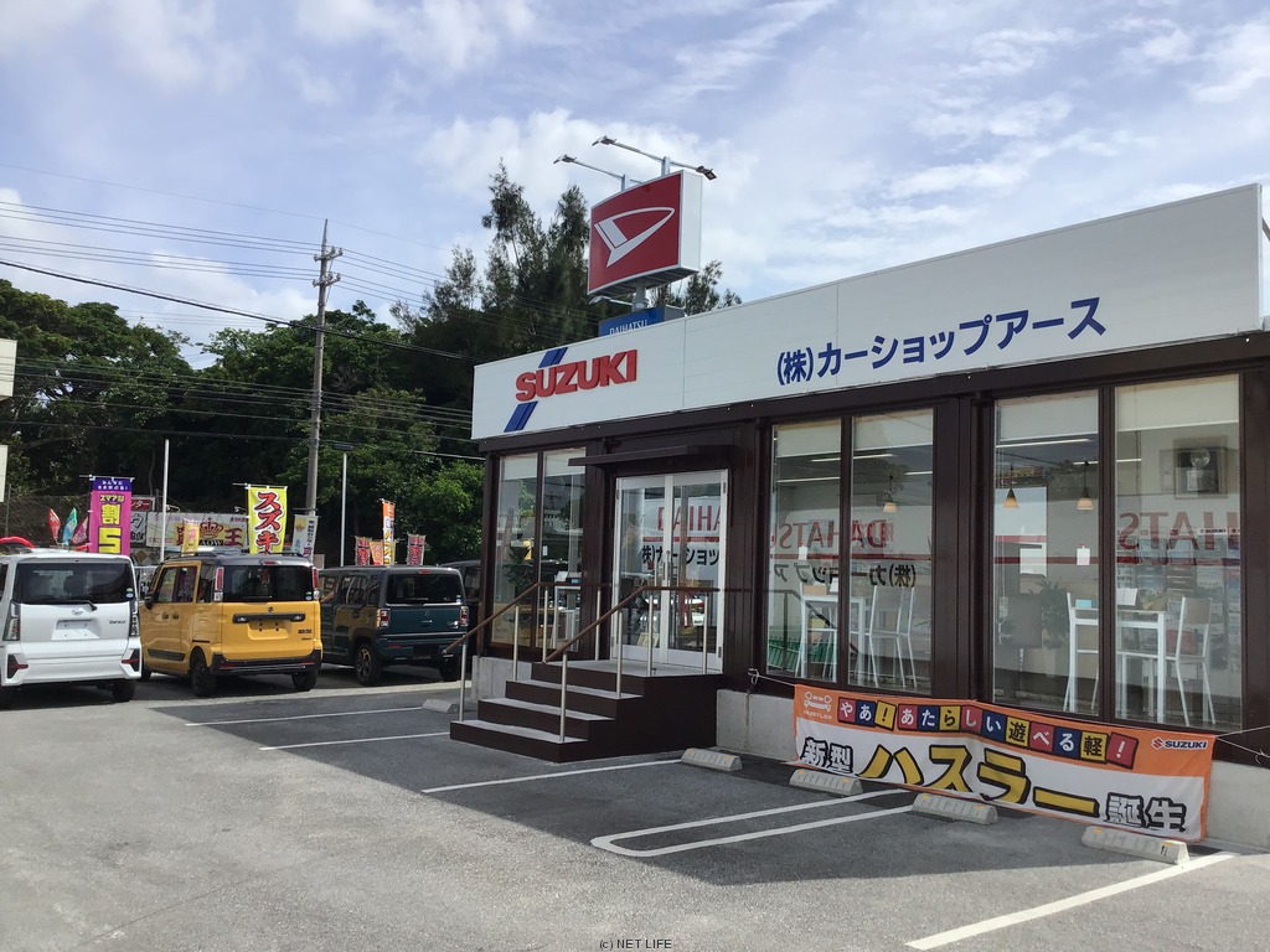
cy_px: 476
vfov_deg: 45.4
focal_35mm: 31
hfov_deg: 58.4
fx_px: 1137
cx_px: 635
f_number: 2.4
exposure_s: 1/1812
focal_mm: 3.3
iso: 25
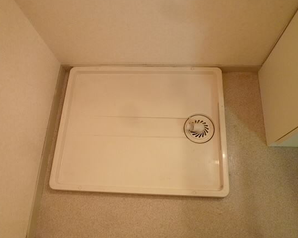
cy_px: 115
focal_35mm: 27
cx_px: 149
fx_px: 238
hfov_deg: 64.1
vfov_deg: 53.2
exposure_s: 1/13
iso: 400
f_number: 2.8
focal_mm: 4.5
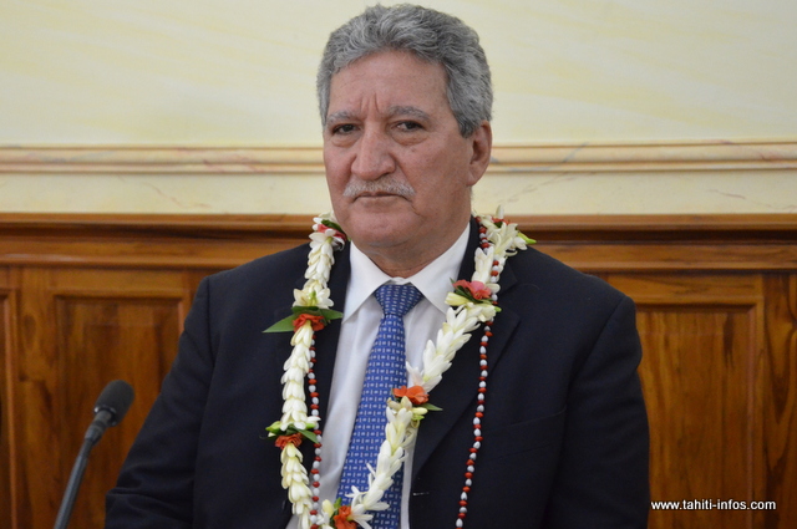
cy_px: 264
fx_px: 1327
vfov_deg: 22.6
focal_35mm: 60
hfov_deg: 33.4
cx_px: 398
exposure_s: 1/60
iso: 3200
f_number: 4.5
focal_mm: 40
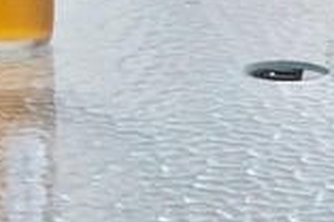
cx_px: -15
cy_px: -320
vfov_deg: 7.0
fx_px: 1704
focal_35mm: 184
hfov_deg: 11.1
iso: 160
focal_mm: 9
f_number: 5.6
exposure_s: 1/200
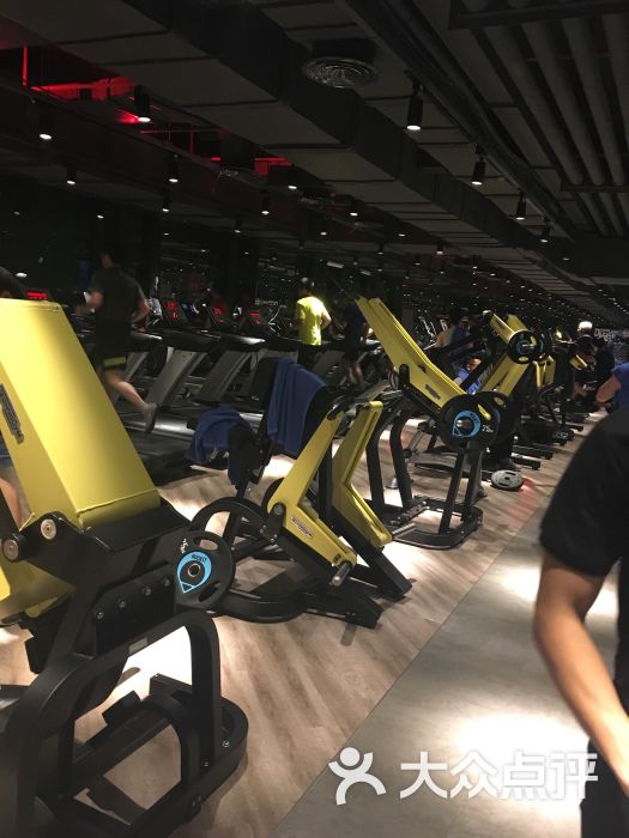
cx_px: 314
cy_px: 419
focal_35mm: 29
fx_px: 703
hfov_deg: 48.2
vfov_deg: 61.7
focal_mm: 4.15
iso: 200
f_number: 2.2
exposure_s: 1/17
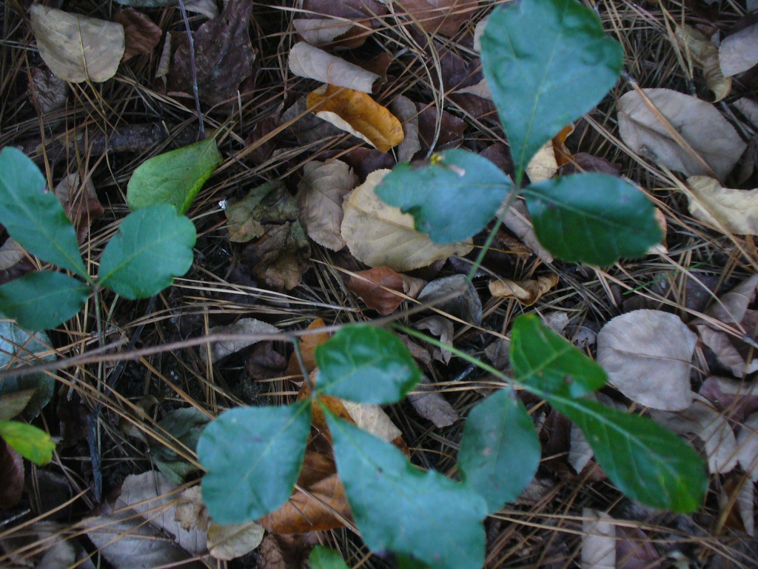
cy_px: 284
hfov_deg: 50.1
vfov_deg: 38.7
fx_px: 810
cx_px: 379
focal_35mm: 37
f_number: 2.8
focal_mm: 6.1
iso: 200
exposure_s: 1/30
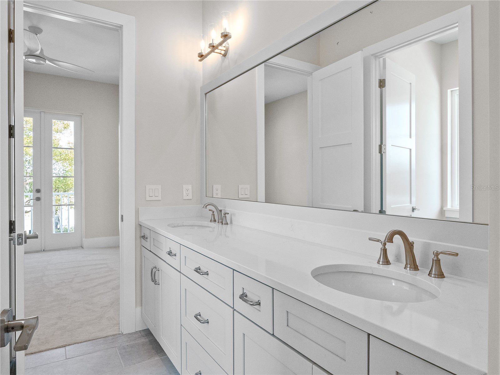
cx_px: 250
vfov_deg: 61.1
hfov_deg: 76.4
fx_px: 318
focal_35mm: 22
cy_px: 188
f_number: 13
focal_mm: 11
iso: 2500
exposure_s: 1/60
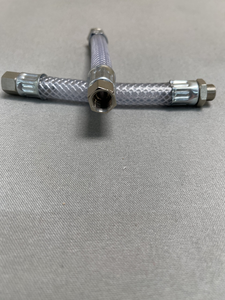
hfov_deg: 53.1
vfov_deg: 67.3
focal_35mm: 26
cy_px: 150
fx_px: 225
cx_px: 112
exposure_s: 1/100
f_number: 1.6
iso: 32
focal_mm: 5.1
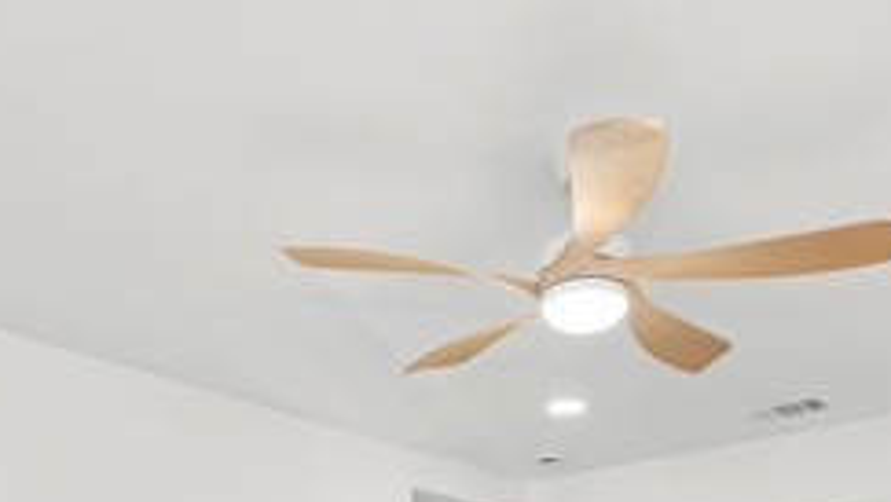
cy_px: 746
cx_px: 418
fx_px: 1040
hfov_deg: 46.3
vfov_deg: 22.5
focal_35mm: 44
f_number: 8
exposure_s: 1/2.5
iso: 125
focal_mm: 16
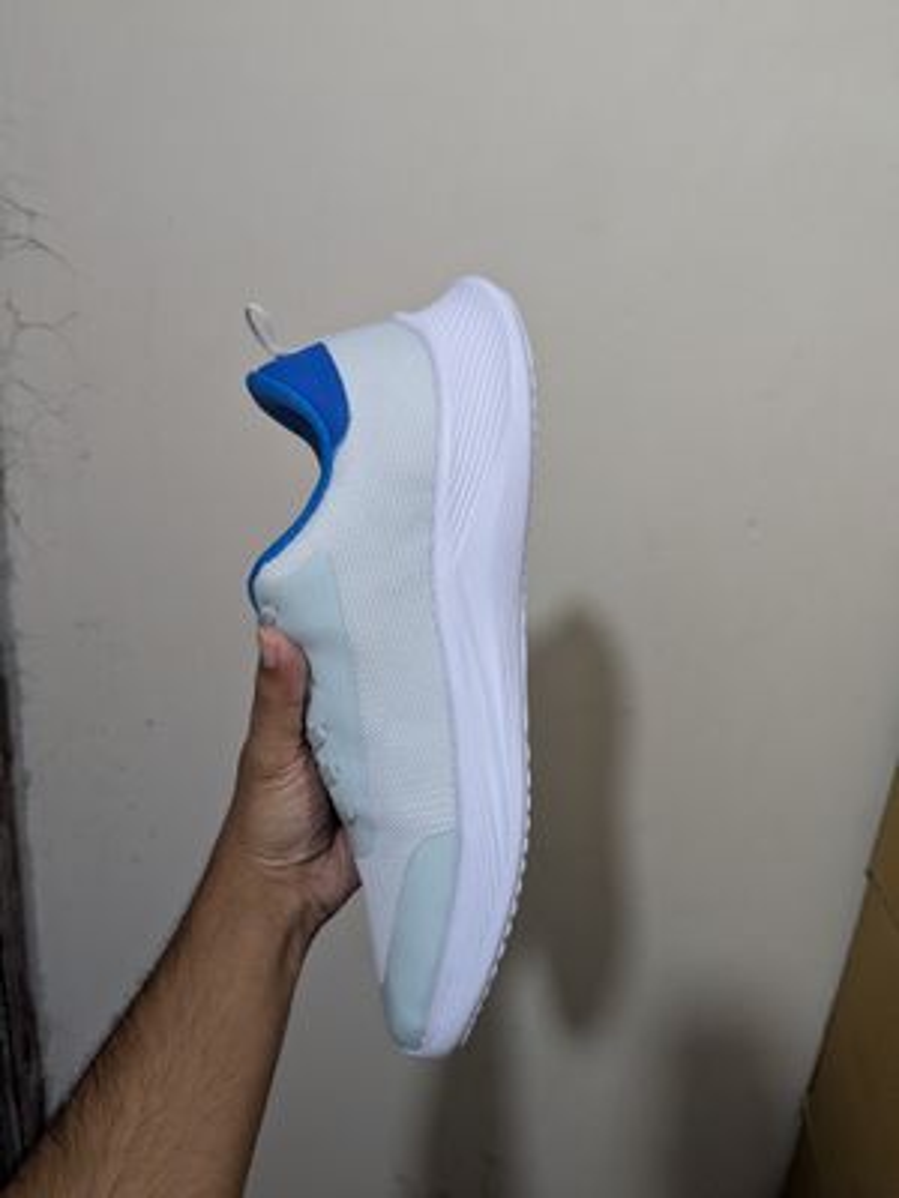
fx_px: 935
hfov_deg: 51.4
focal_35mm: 27
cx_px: 450
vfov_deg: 65.3
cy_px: 599
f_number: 1.73
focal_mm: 4.38
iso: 169
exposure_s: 1/50
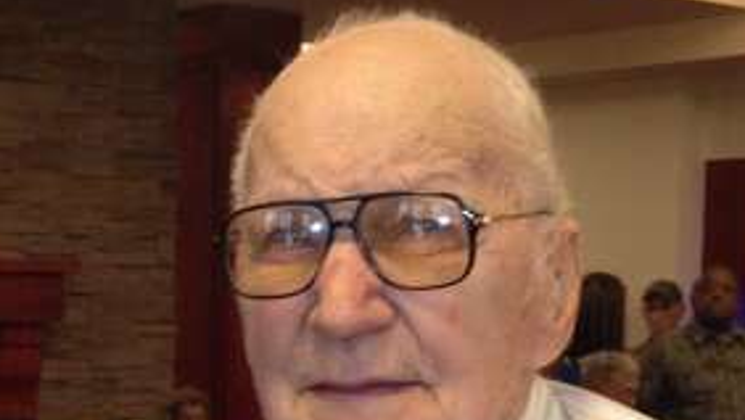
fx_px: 2135
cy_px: 560
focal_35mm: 108
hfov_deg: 19.5
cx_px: 82
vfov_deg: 10.9
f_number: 2.4
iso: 125
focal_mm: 4.28
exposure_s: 1/20
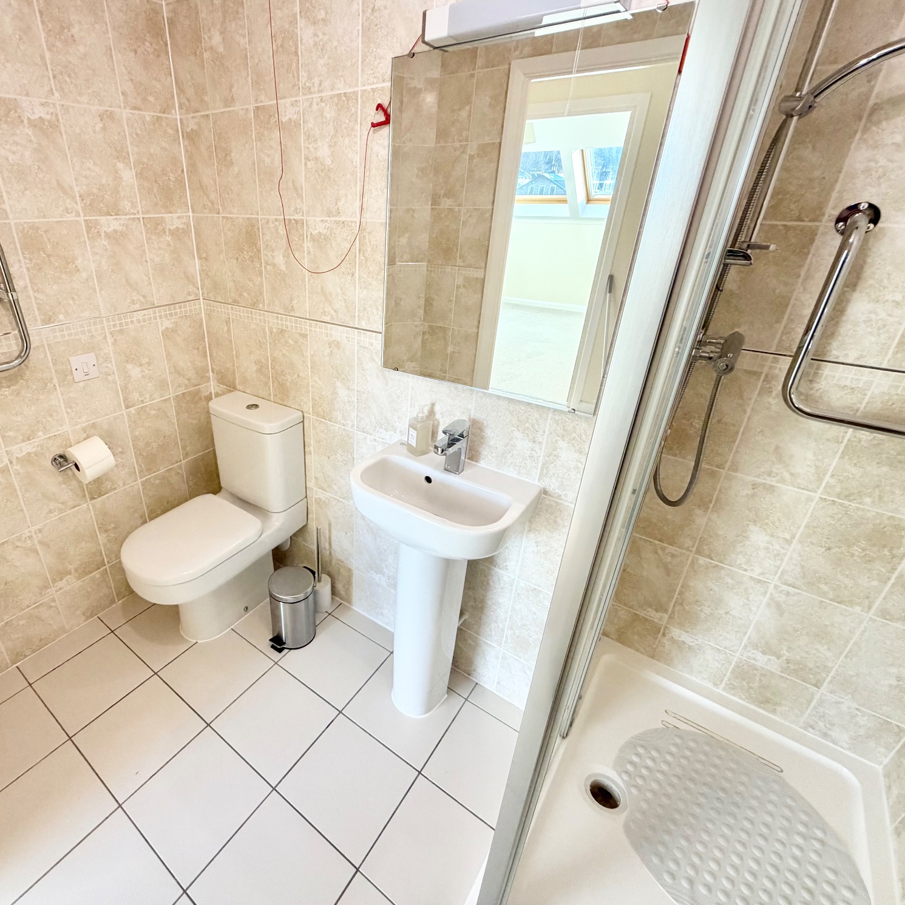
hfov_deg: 82.5
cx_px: 343
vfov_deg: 84.0
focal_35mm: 17
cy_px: 441
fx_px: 503
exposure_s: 1/121
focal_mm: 2.22
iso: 250
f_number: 2.2
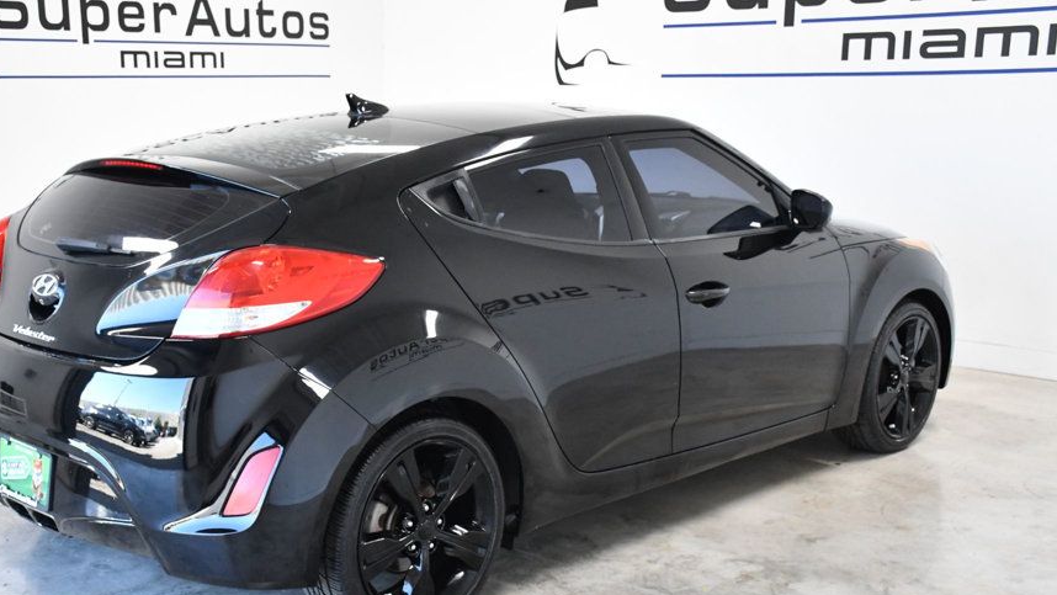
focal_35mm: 45
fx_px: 1261
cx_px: 446
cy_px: 361
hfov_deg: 45.3
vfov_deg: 26.5
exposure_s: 1/250
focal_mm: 24
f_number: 8
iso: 2500
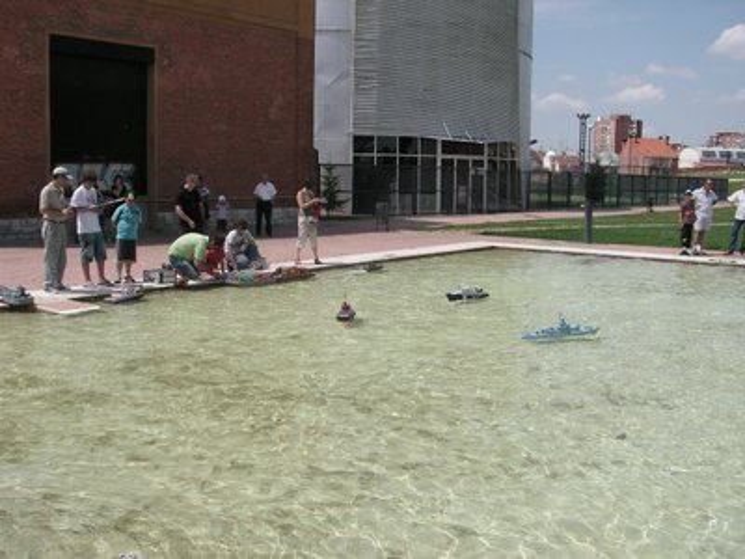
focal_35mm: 38
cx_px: 372
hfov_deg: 49.0
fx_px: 818
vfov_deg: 37.7
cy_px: 280
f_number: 6.6
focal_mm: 6.3
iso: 50
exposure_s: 1/250
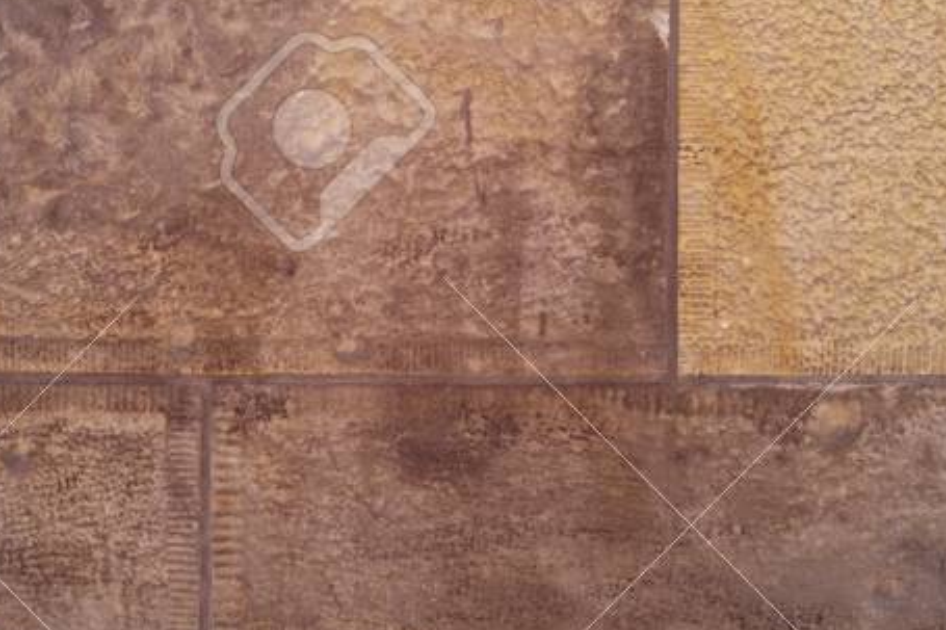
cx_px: 690
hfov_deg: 6.0
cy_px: 820
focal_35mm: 343
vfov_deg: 4.0
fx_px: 9010
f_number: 8
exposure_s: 1/200
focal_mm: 120
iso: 80
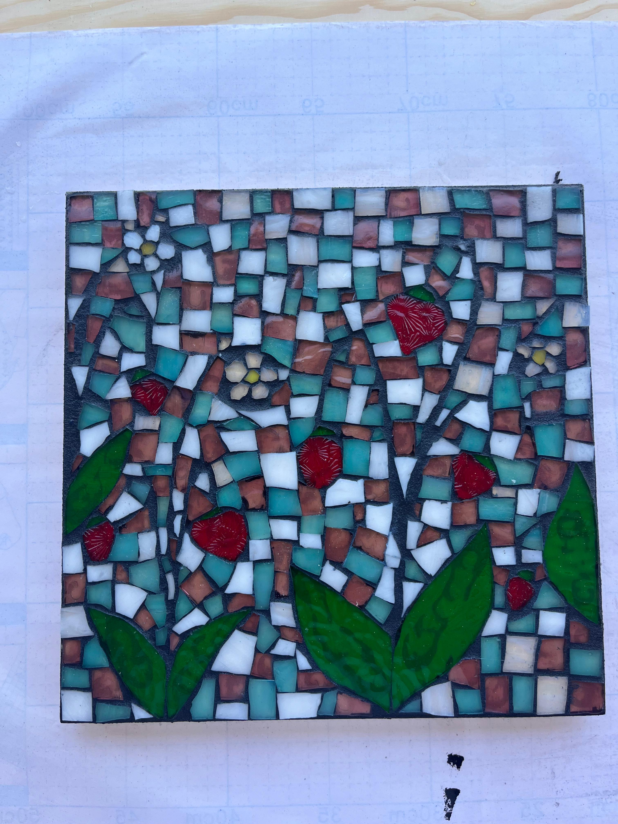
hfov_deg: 53.1
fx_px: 619
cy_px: 412
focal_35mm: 26
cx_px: 309
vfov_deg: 67.3
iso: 50
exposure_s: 1/350
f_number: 1.6
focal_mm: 5.1
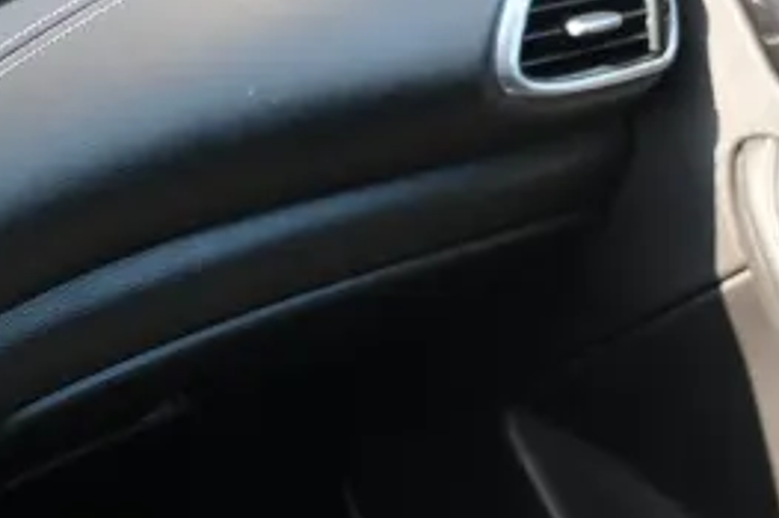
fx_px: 1687
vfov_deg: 17.5
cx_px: 24
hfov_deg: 24.9
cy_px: 213
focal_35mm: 78
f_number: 4
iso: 320
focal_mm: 21.4
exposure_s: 1/85
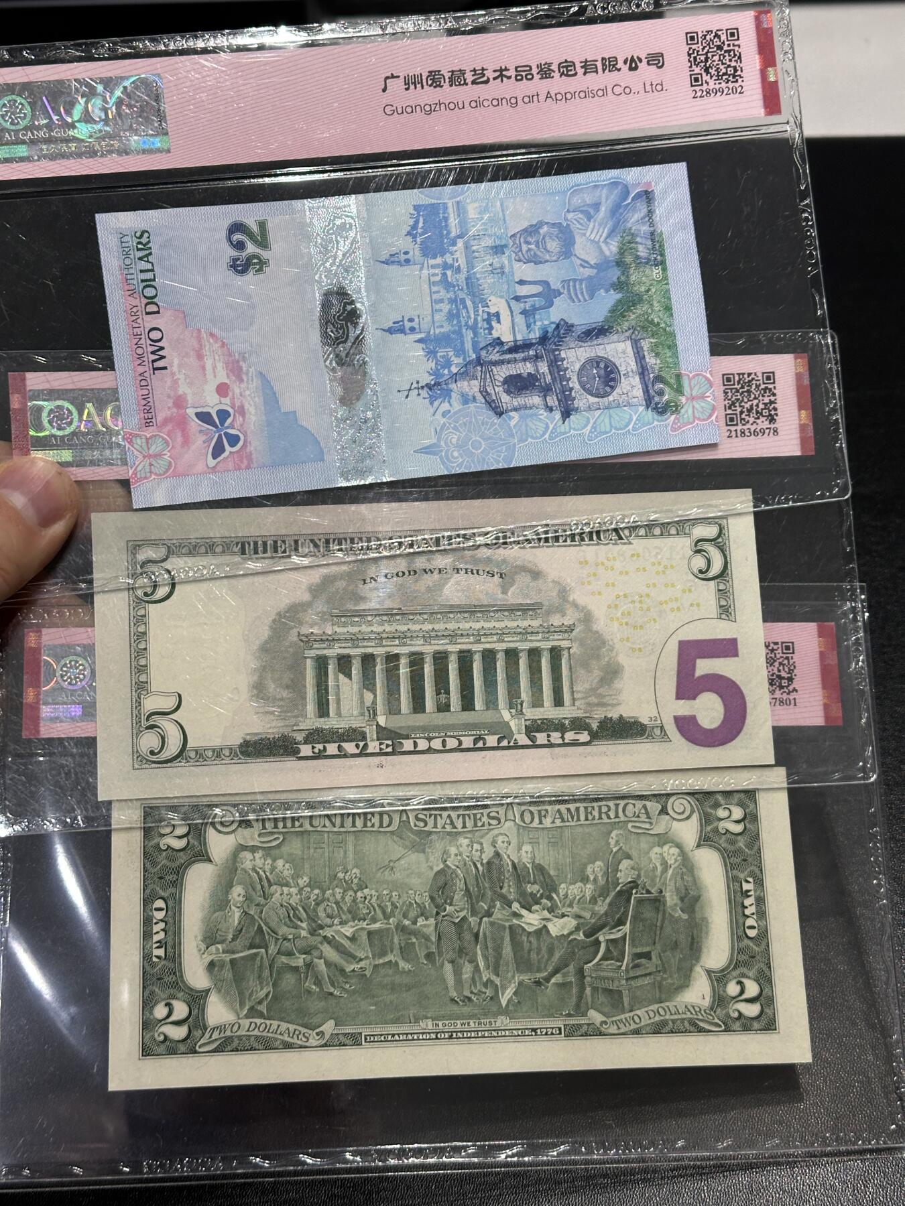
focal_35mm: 48
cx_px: 452
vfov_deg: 39.7
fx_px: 1673
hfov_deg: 30.3
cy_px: 603
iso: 80
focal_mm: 6.86
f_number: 1.78
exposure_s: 1/50
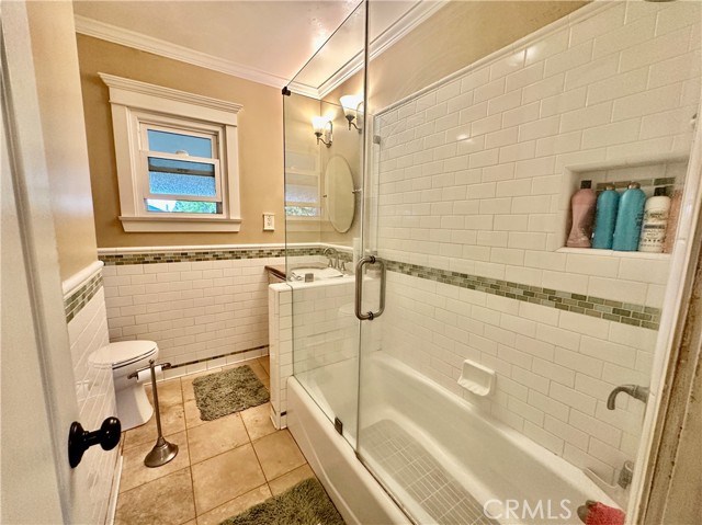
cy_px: 262
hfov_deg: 102.1
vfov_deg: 85.6
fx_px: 284
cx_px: 351
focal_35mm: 14
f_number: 2.2
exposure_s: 1/120
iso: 320
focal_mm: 2.22
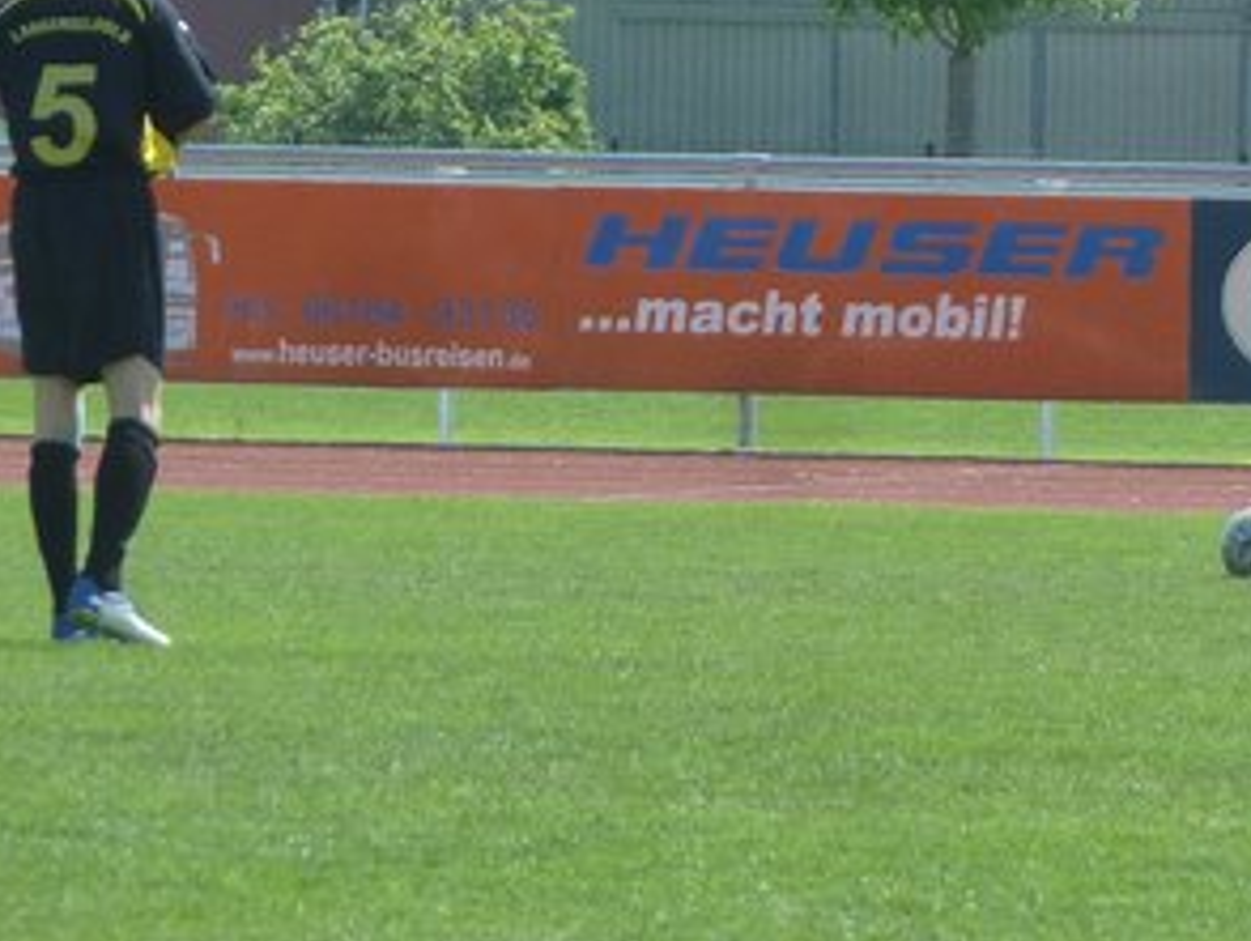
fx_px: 25825
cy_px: 155
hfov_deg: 2.8
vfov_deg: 2.1
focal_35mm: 714
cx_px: 974
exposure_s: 1/250
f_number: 4.9
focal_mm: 49.2
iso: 125
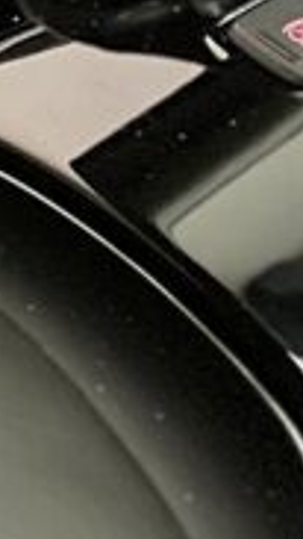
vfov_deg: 5.8
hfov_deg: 3.2
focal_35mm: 366
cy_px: -280
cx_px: 1012
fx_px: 5225
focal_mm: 9
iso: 500
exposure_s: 1/14
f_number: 2.8
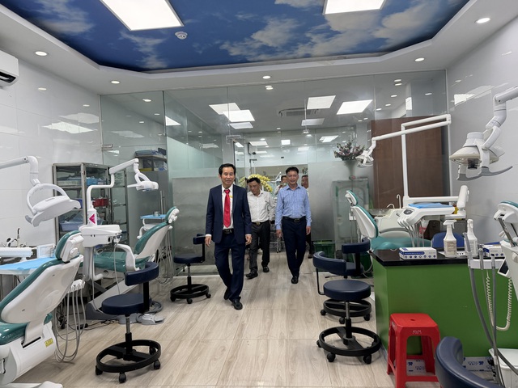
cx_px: 259
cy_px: 194
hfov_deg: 71.6
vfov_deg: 56.8
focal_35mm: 24
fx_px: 359
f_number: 1.78
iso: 200
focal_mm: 6.76
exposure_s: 1/213
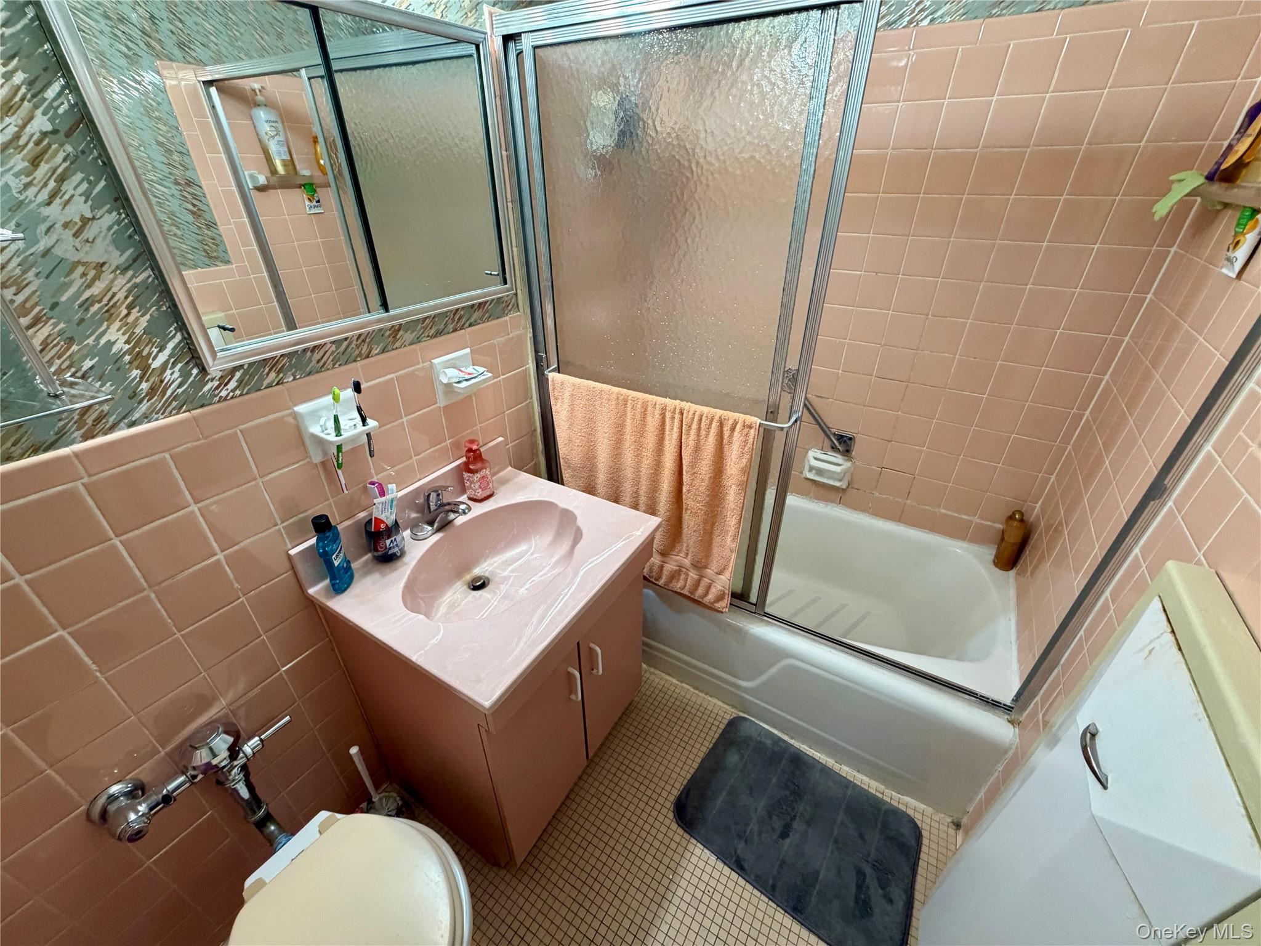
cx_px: 630
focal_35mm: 14
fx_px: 510
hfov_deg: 102.1
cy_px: 473
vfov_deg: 85.7
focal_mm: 2.22
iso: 320
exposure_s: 1/120
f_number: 2.2
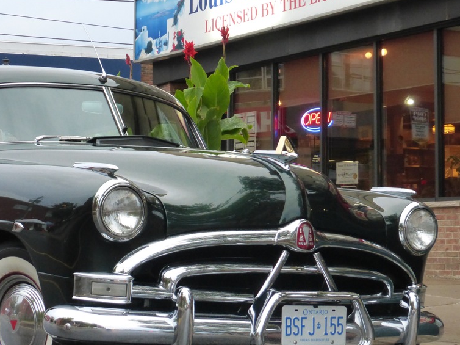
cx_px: 114
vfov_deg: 16.4
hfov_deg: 21.6
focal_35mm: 90
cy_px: 189
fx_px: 1196
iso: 400
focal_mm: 9
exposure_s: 1/25
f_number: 4.4
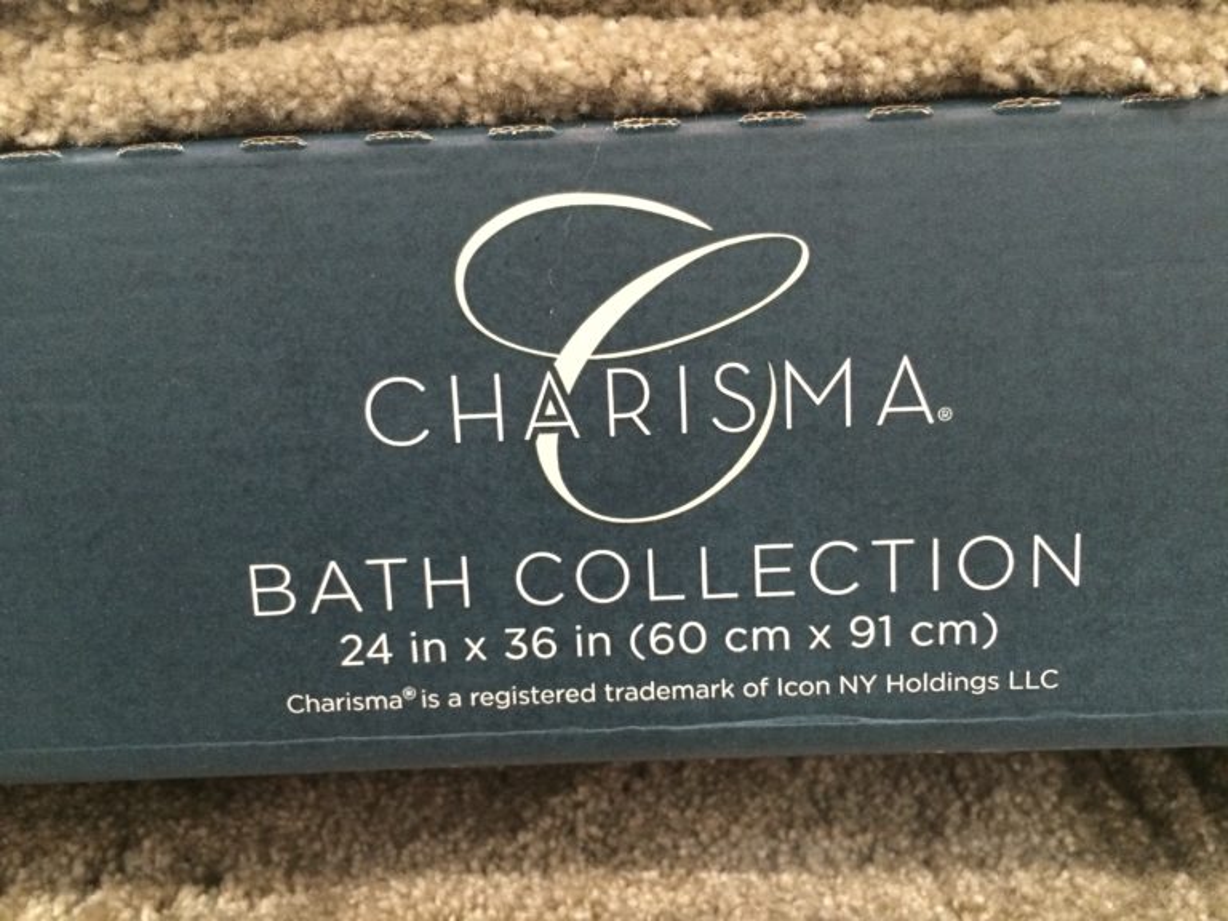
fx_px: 1029
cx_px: 614
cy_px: 460
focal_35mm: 29
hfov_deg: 61.7
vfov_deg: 48.2
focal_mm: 4.15
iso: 250
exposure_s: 1/17
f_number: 2.2
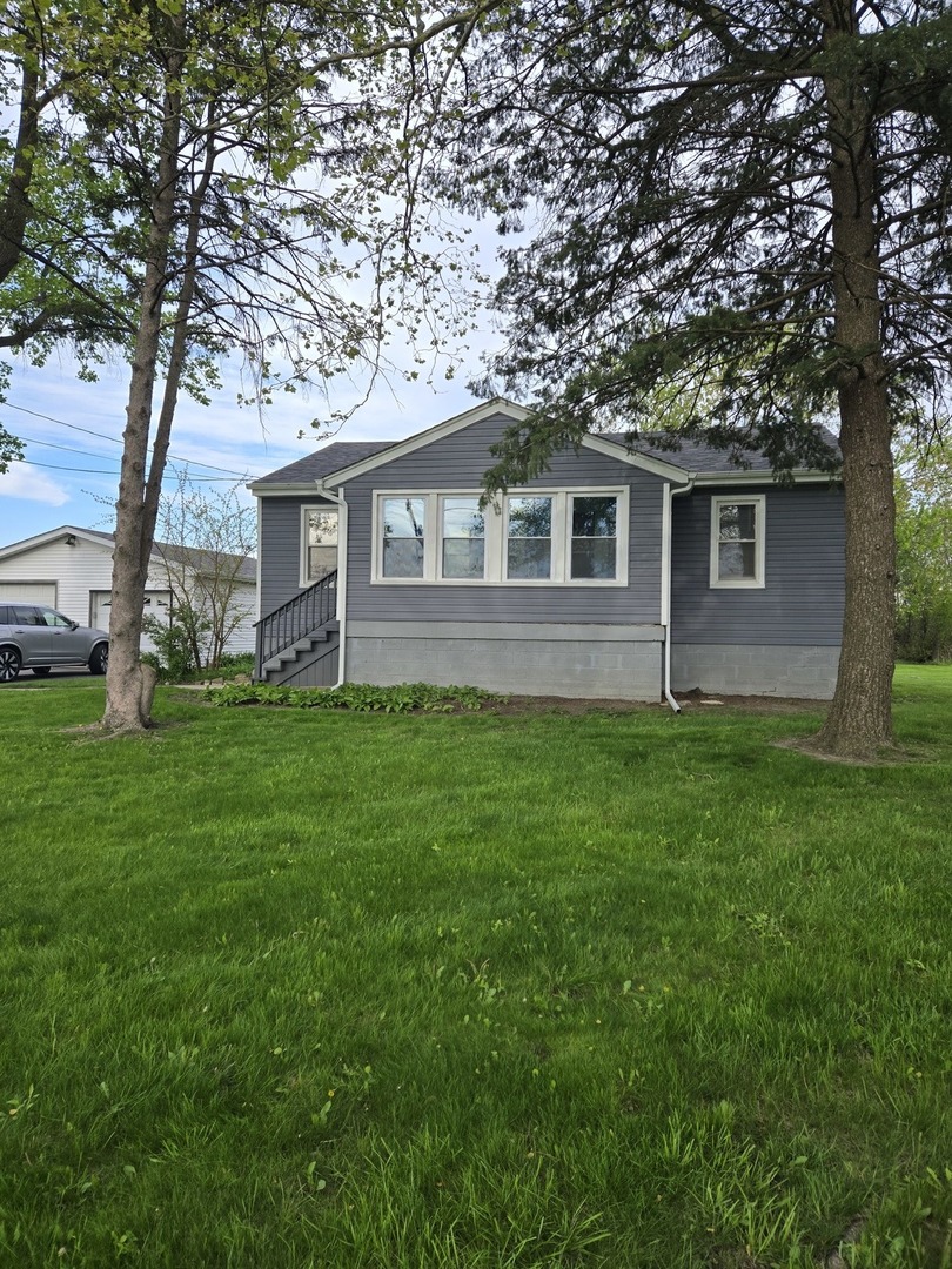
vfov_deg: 73.9
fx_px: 843
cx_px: 476
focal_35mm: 23
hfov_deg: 58.9
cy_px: 634
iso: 80
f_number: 1.8
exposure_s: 1/1925
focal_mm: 5.4
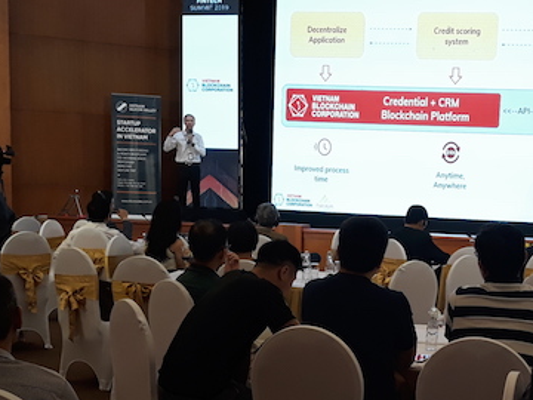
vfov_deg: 29.7
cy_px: 304
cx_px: 410
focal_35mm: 48
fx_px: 739
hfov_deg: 38.5
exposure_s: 1/50
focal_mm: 3.71
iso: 80
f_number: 1.7
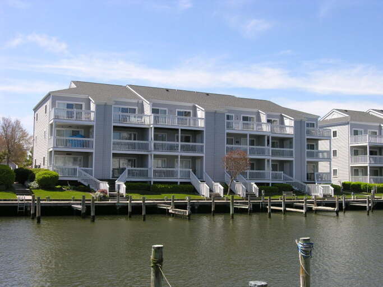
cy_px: 144
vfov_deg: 34.3
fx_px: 465
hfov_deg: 44.8
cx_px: 192
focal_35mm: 42
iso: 50
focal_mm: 10.7
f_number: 5.8
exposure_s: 1/190
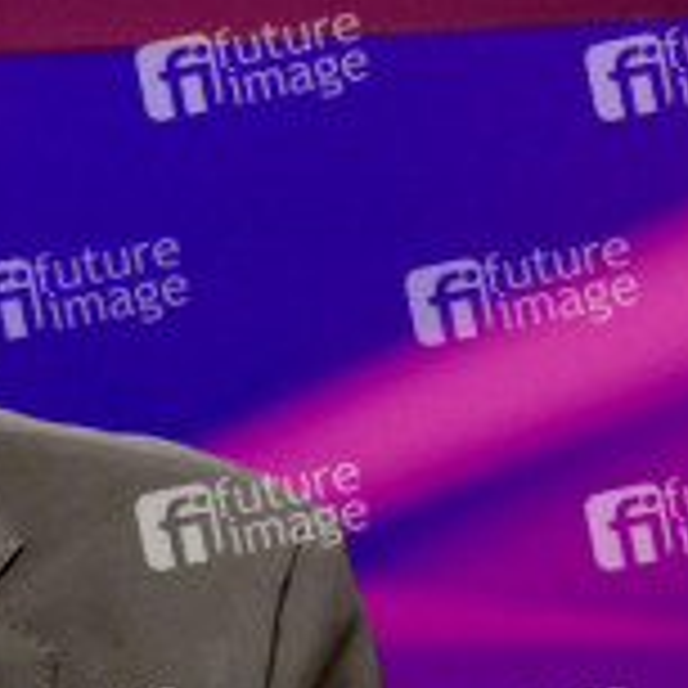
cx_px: -317
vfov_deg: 15.4
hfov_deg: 14.5
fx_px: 2541
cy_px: 405
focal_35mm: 113
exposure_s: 1/200
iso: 2000
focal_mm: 45
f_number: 6.3
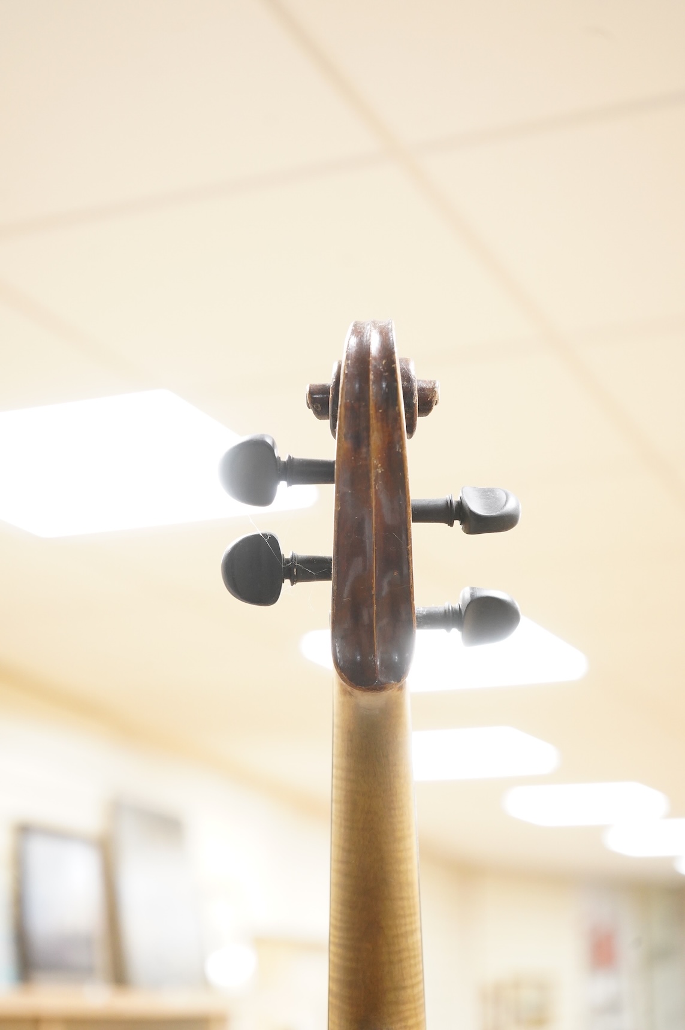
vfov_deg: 35.1
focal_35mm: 57
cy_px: 515
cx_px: 342
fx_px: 1630
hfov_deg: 23.7
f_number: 5
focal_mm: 57
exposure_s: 1/80
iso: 4000
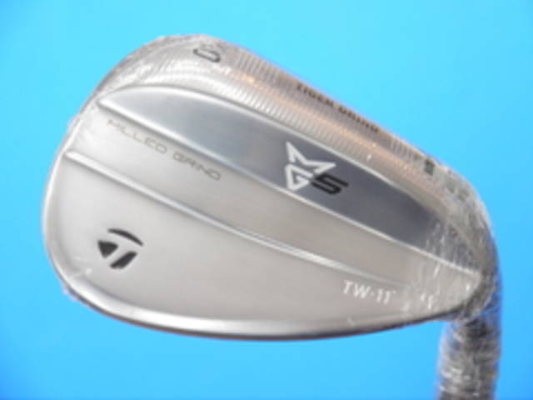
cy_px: 200
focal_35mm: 84
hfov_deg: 23.3
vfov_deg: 17.6
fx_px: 1293
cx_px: 266
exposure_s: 1/80
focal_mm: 42
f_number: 5.6
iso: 800
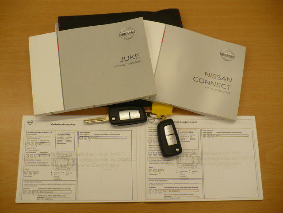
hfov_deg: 50.1
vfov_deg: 38.7
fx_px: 302
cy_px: 106
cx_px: 142
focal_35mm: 37
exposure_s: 1/60
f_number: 2.8
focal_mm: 6.1
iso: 100
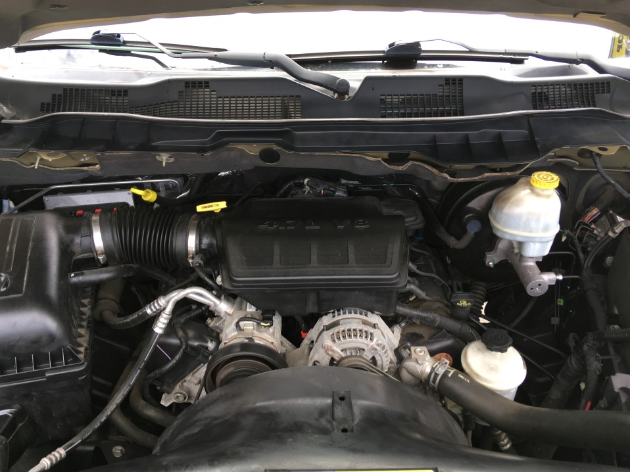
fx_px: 564
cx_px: 310
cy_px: 224
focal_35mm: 31
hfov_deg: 58.4
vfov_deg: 45.4
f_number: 2.2
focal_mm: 4.15
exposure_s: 1/120
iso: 40
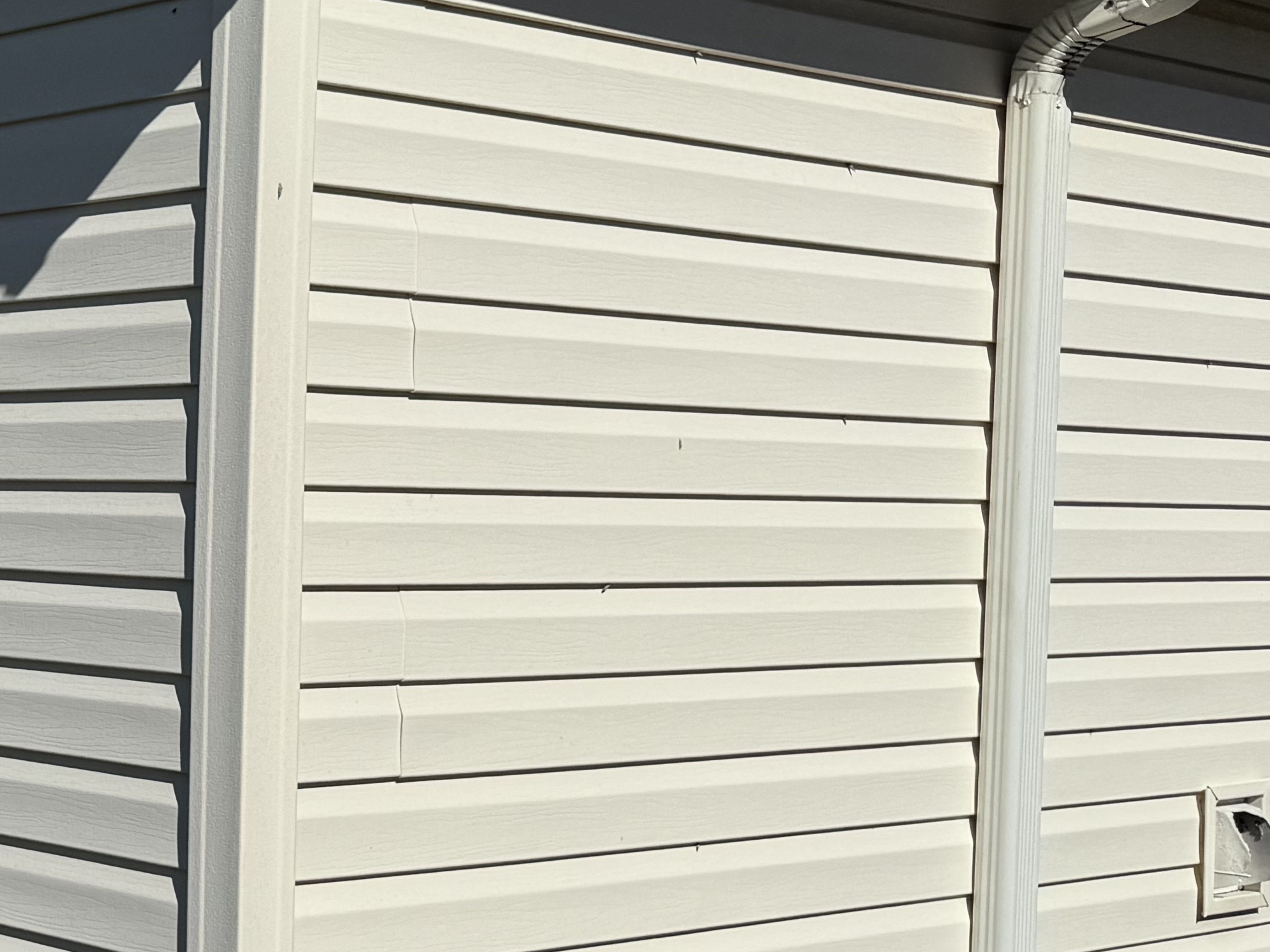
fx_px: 2458
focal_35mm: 67
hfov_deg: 24.7
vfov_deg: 21.9
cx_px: -433
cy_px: 548
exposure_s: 1/14286
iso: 80
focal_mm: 6.76
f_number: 1.78
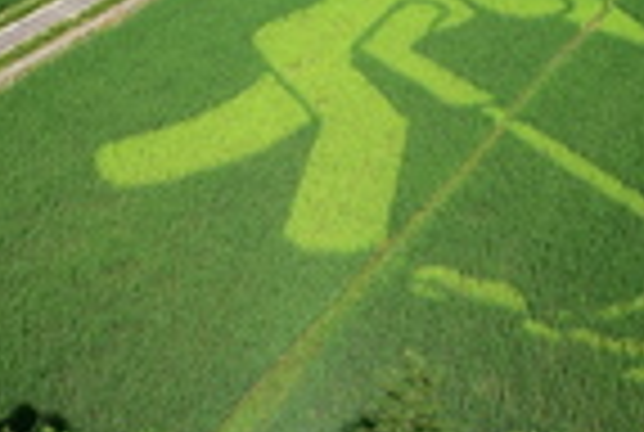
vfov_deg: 19.4
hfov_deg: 29.9
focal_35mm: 67
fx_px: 1201
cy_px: -61
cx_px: 252
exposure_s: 1/125
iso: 100
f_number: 11
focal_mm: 24
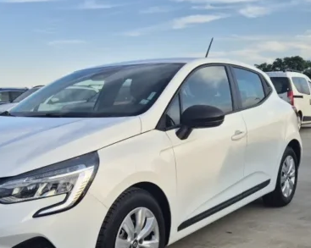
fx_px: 432
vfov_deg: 31.8
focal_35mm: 47
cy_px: 166
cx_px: 107
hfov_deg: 39.2
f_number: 1.8
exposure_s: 1/736
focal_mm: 5.4
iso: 25
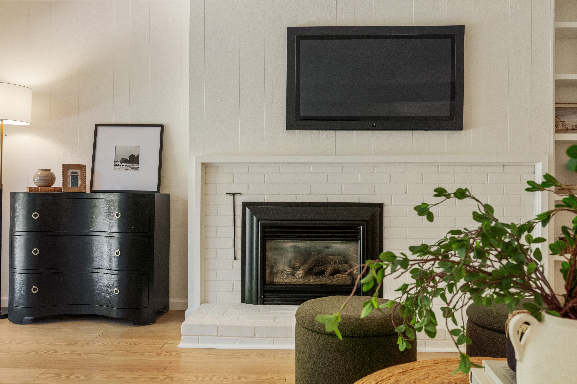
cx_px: 288
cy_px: 192
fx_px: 465
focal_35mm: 29
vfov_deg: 45.0
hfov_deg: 63.7
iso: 160
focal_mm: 29
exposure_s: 1/15
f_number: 8
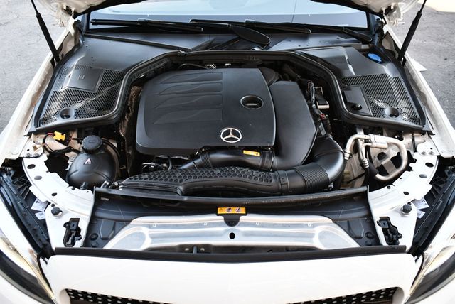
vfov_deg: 36.9
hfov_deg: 53.1
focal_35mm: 36
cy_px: 152
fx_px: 455
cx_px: 228
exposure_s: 1/250
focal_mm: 18
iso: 640
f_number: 3.5
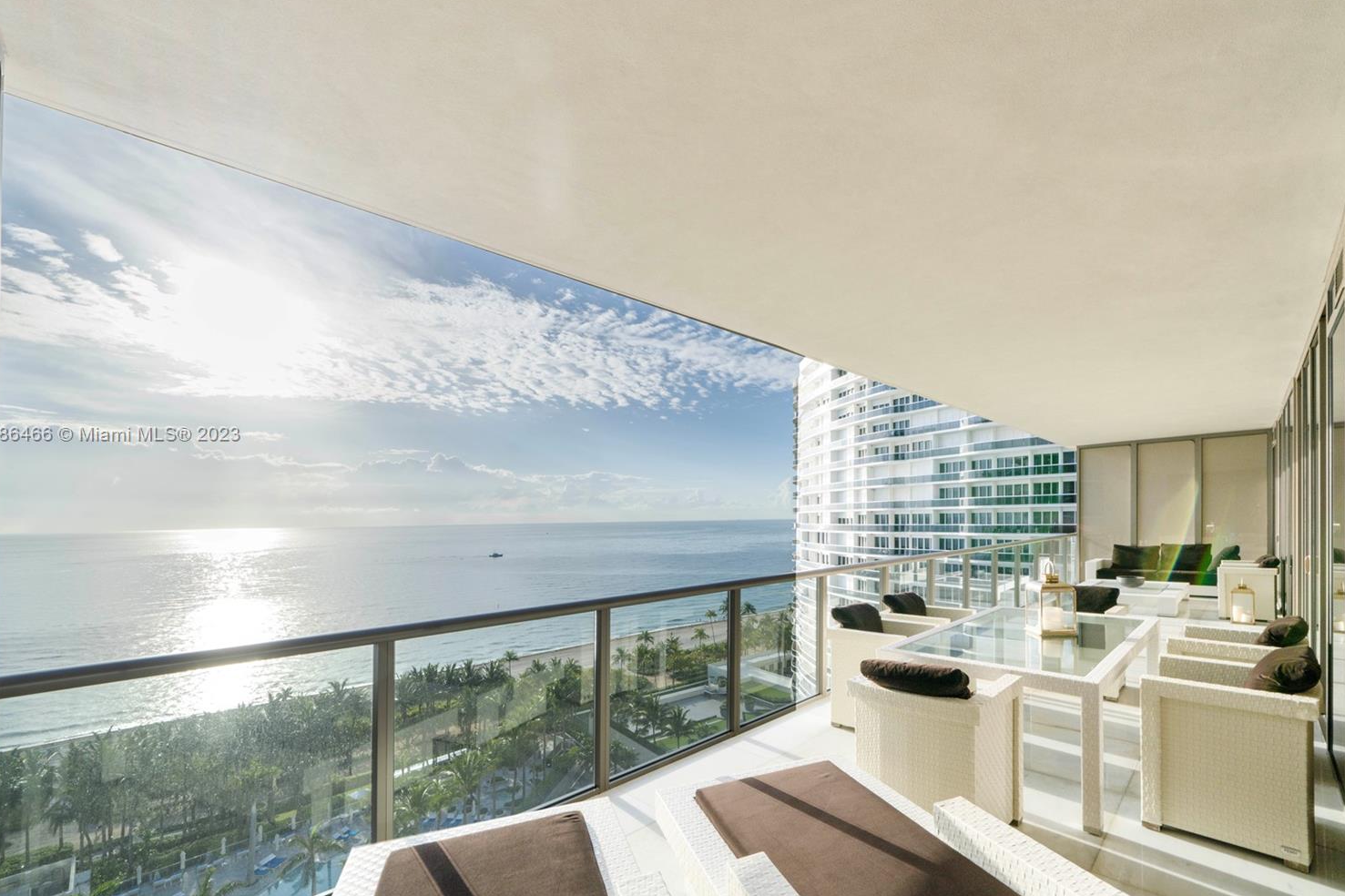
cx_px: 677
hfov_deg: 108.3
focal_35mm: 13
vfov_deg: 85.4
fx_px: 486
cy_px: 435
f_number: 11
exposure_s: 1/400
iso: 250
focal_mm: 12
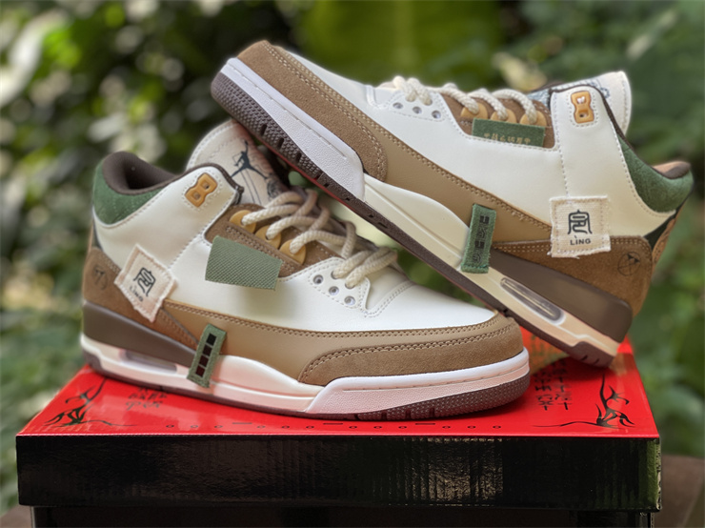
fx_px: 1303
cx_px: 352
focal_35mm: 64
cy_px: 264
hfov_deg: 30.3
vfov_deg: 22.9
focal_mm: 7.5
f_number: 2.2
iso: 50
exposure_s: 1/121
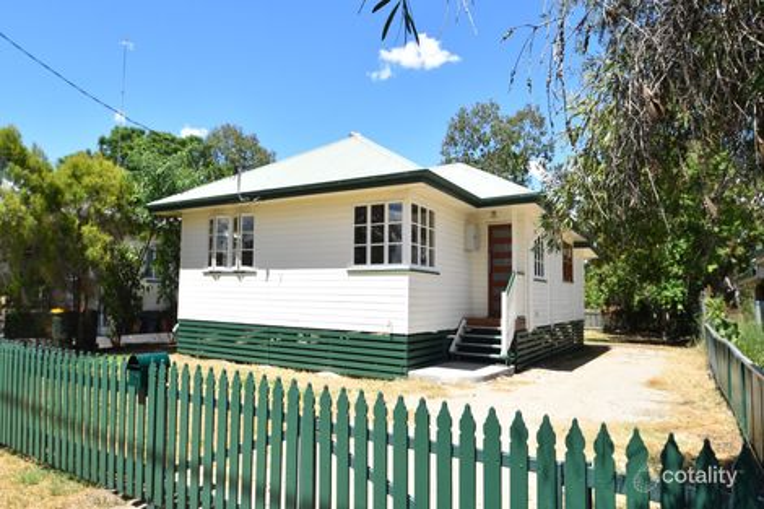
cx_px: 382
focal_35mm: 22
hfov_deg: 77.3
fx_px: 477
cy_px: 254
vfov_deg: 56.1
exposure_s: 1/400
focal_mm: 15
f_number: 10
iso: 200
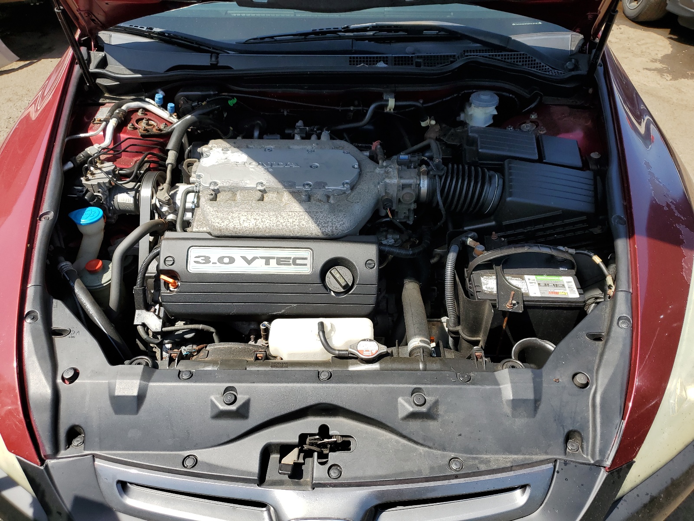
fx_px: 521
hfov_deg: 67.3
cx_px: 347
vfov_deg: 53.1
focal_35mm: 26
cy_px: 260
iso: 50
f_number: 1.5
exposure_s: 1/1667
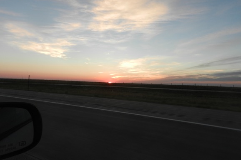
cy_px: 69
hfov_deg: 67.4
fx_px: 181
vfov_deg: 47.8
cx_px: 122
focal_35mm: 27
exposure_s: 1/250
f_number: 3.5
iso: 160
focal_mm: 4.5
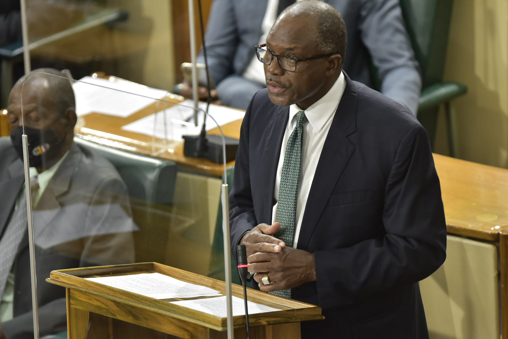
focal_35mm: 285
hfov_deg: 7.2
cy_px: 165
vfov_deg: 4.8
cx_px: 266
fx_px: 4021
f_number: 3.5
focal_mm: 270
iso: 1250
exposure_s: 1/125
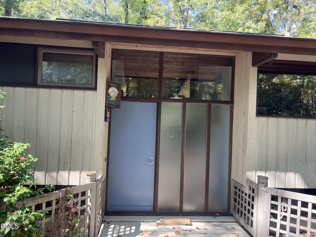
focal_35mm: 26
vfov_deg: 53.1
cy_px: 118
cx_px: 158
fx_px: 237
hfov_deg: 67.3
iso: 64
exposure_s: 1/171
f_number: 1.5
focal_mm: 5.7
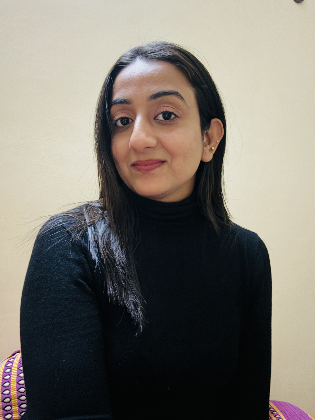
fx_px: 279
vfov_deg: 73.9
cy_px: 210
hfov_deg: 58.9
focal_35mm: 23
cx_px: 158
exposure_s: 1/14
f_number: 1.9
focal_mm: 2.69
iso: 400
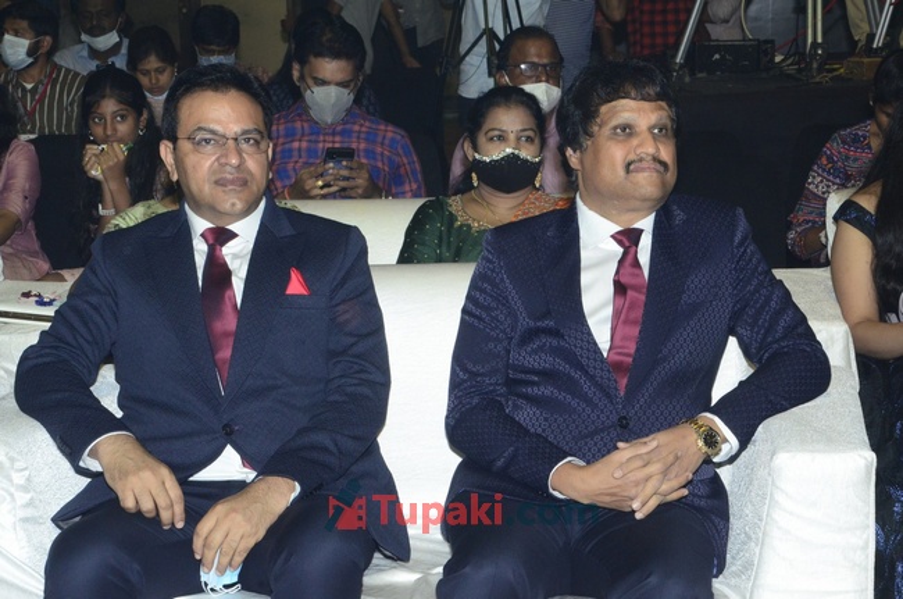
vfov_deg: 13.8
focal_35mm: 99
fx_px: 2479
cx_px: 452
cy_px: 300
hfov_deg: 20.6
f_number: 13
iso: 1600
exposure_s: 1/125
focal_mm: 66
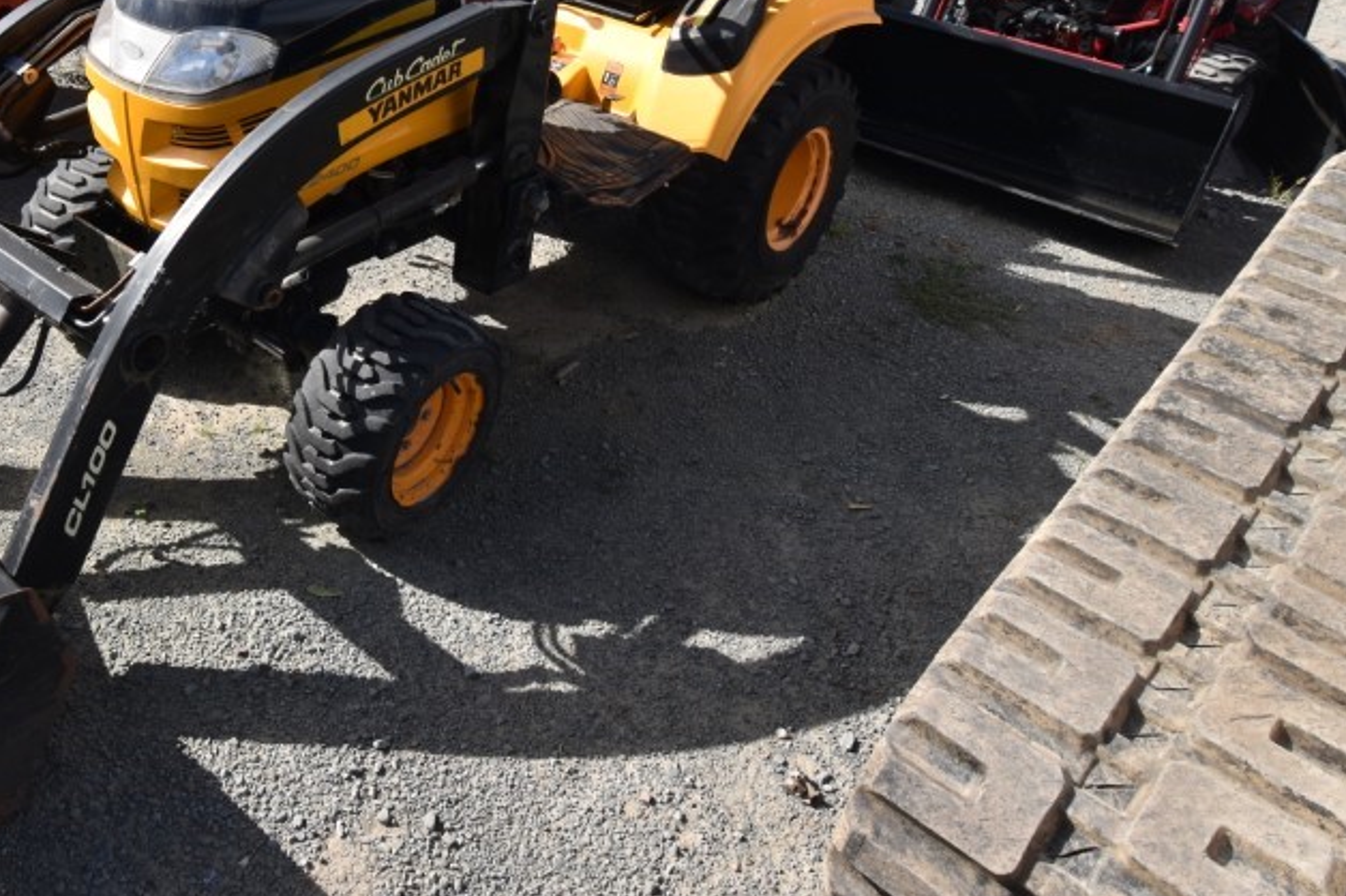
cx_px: 360
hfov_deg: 56.5
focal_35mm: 32
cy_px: 188
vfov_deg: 39.8
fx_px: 1189
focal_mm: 13
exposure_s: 1/350
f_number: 9.5
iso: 200
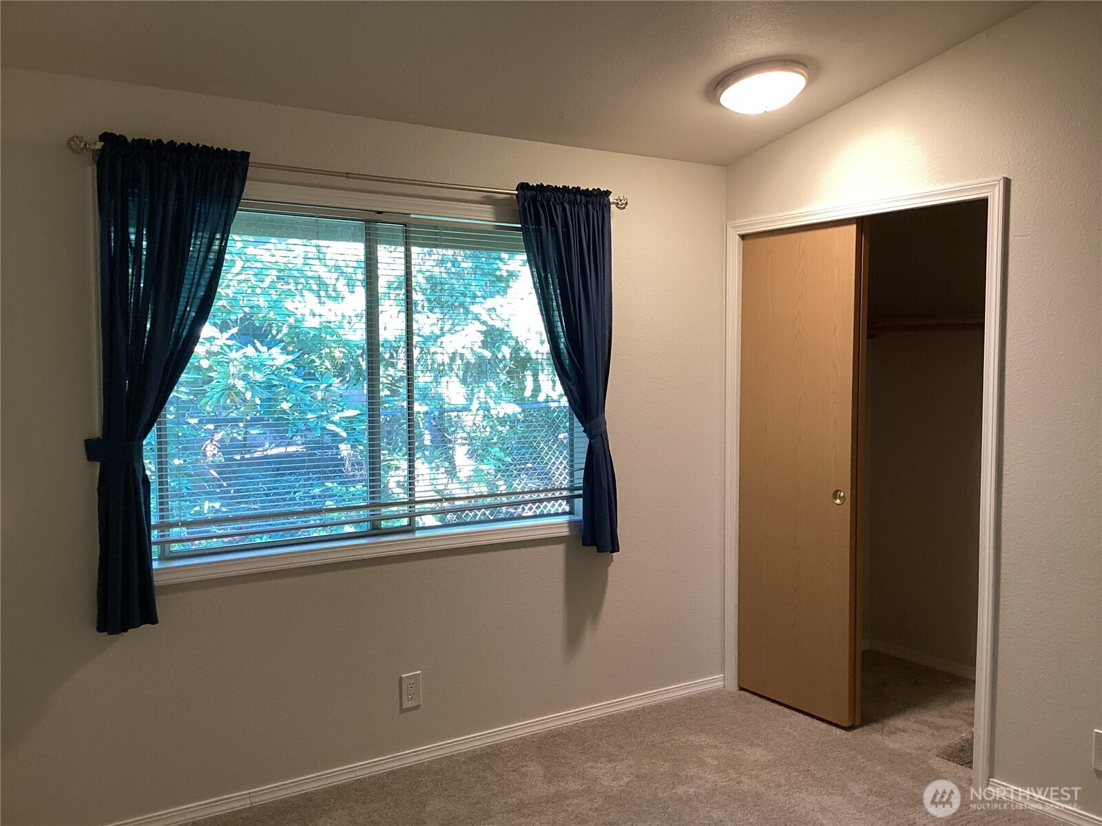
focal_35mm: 31
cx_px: 551
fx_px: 987
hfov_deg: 58.4
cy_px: 413
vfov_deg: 45.4
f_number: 2.4
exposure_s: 1/60
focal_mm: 3.3
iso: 160
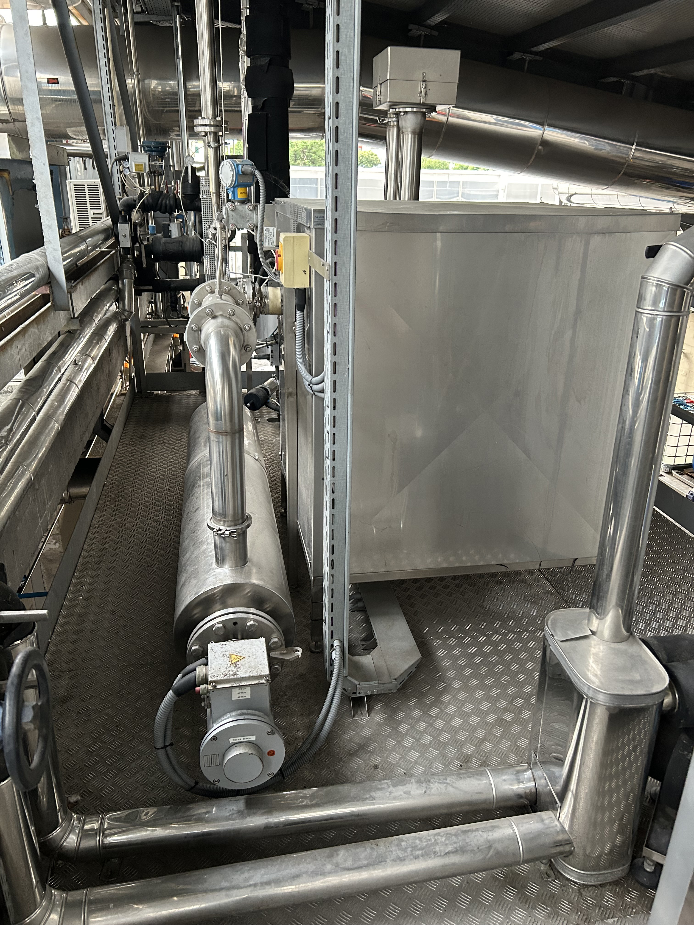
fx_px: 695
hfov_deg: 53.1
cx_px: 347
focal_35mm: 26
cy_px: 462
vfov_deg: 67.3
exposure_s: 1/60
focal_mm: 5.7
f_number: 1.5
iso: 400
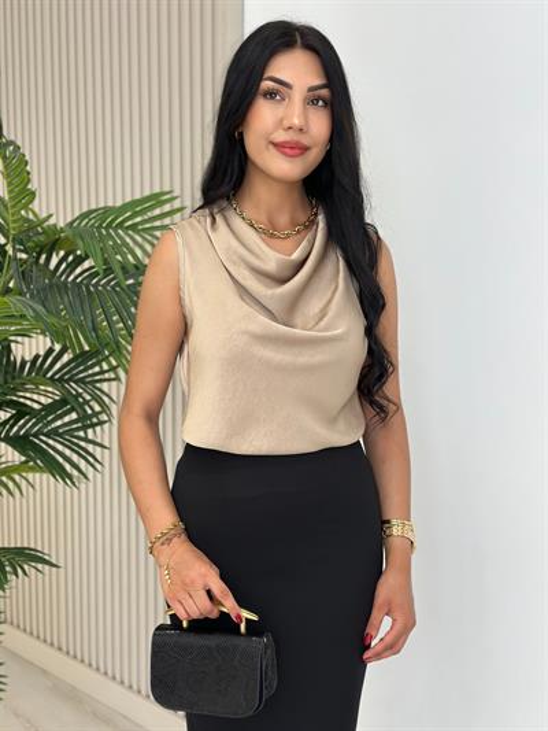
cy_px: 366
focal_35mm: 48
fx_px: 1013
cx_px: 274
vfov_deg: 39.6
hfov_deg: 30.3
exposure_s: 1/195
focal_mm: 6.86
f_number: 1.78
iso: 80
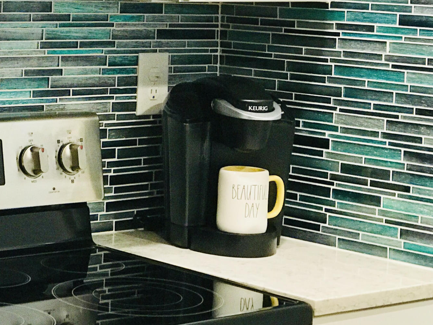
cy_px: 53
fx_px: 1601
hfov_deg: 15.1
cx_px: -16
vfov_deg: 11.5
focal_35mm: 128
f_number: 2.8
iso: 250
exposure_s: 1/60
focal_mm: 6.6
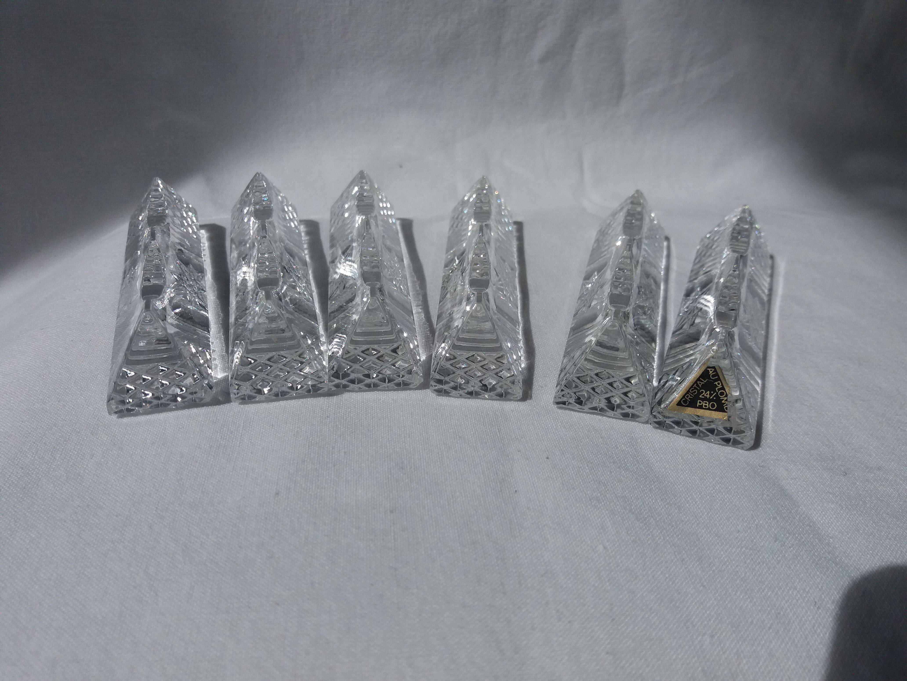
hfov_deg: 63.4
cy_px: 340
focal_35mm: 28
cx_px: 454
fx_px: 734
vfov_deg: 49.7
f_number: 1.9
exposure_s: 1/5510
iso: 64
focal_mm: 3.7
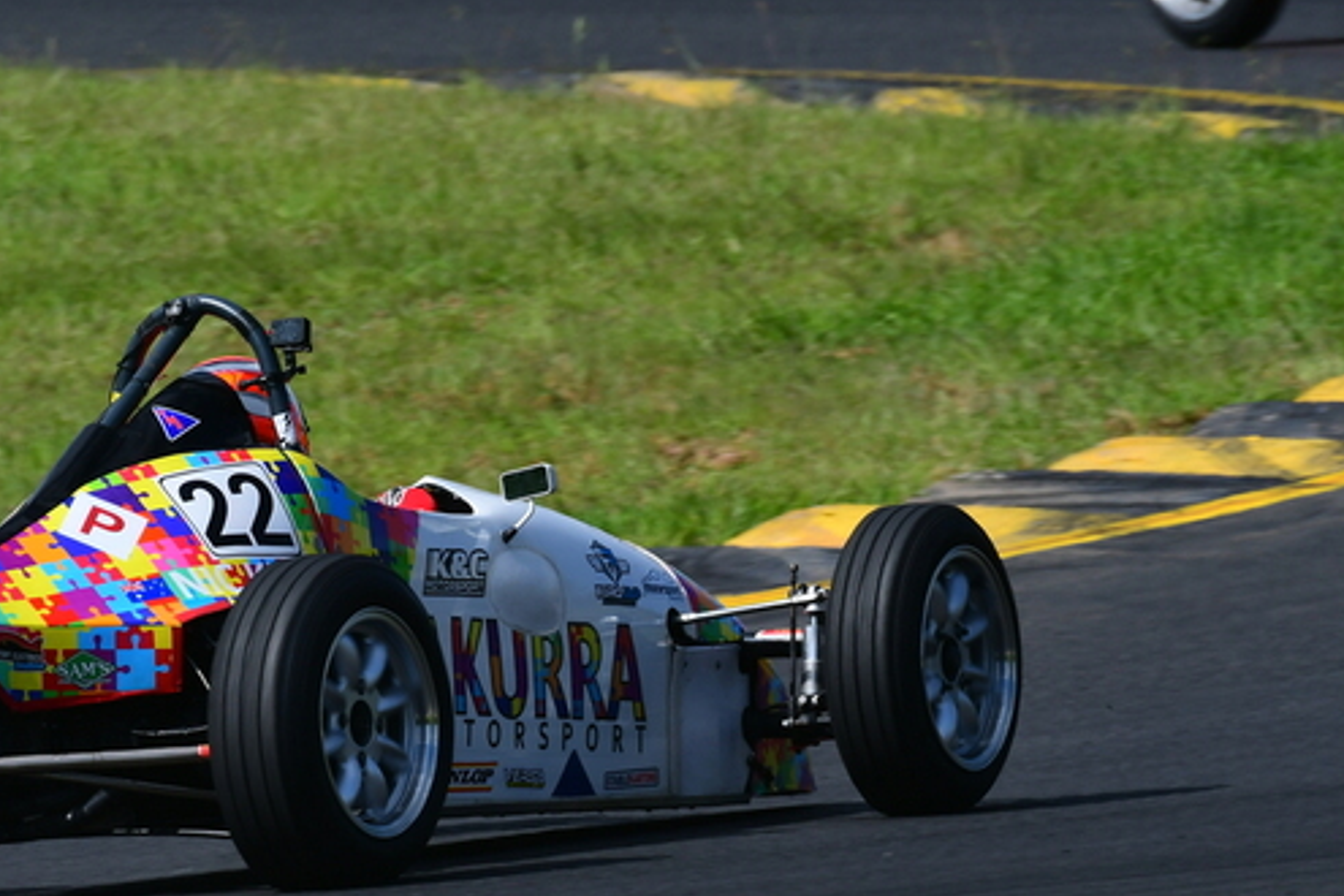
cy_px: 458
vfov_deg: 1.4
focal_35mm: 994
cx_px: 426
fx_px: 37106
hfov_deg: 2.1
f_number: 11
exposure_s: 1/640
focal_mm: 410
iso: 250
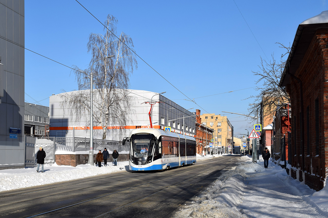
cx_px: 162
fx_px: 473
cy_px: 111
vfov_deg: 25.9
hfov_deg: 38.3
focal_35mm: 52
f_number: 10
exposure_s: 1/800
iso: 200
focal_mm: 32
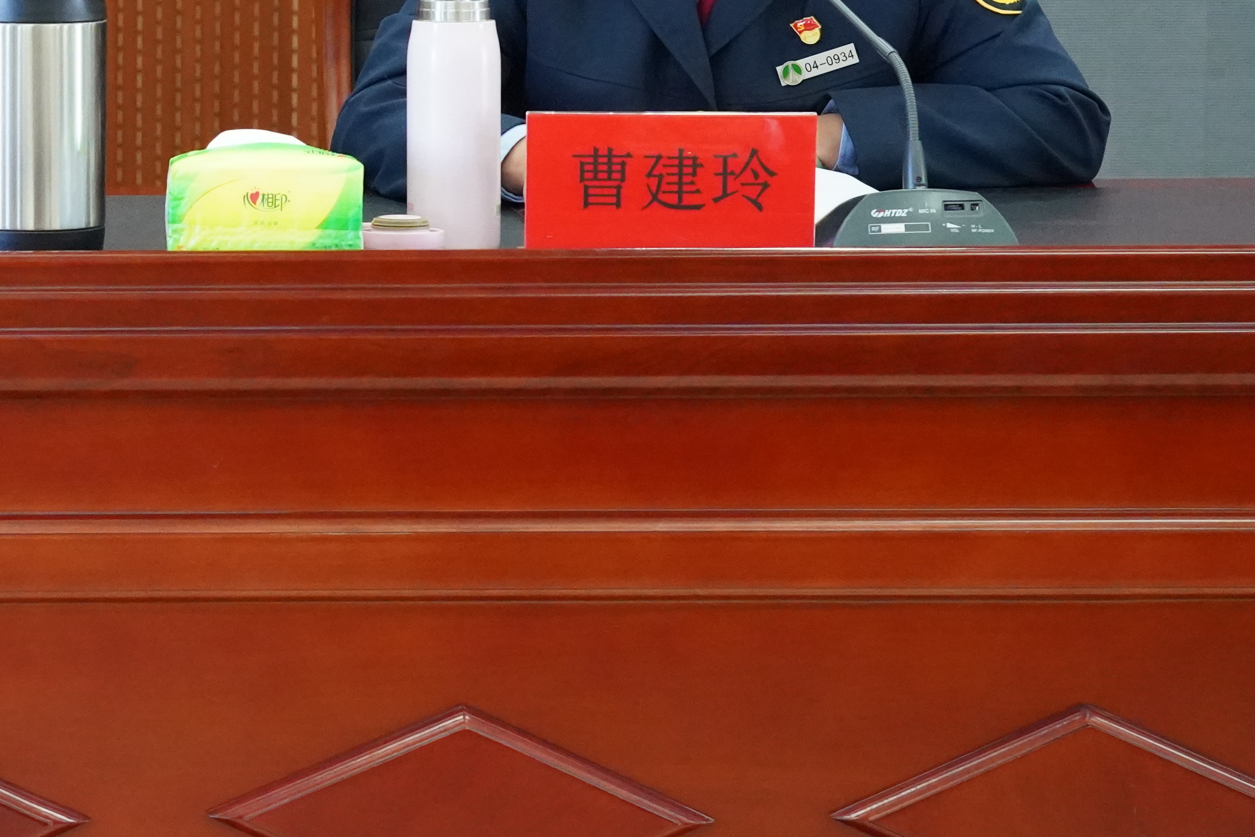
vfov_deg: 12.6
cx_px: -65
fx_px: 3765
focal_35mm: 108
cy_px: 53
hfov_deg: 18.3
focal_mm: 49
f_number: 5.6
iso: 12800
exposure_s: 1/250
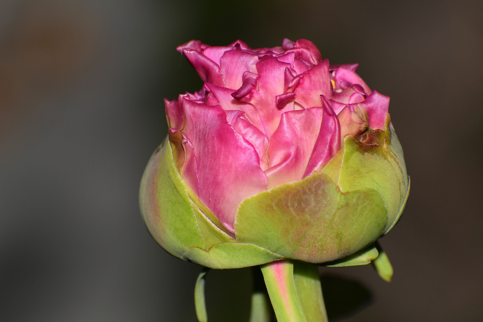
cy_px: 161
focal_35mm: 630
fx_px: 8452
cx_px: 242
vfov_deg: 2.2
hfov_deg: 3.3
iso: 100
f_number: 14
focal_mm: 420
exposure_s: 1/200
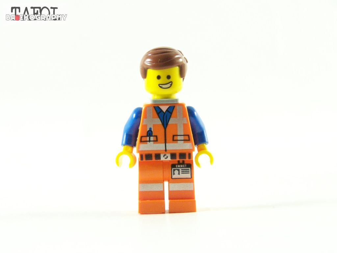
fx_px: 1022
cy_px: 126
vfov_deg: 14.1
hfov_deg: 18.7
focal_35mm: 105
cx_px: 168
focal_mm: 17.5
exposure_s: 1/60
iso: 400
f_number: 3.6
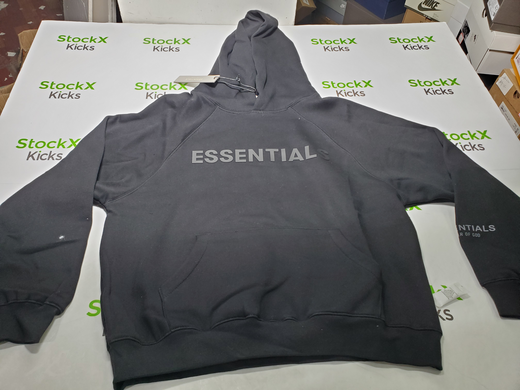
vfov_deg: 53.1
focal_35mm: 26
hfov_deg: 67.3
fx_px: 391
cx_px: 260
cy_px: 195
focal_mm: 4.3
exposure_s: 1/100
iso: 125
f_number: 2.4
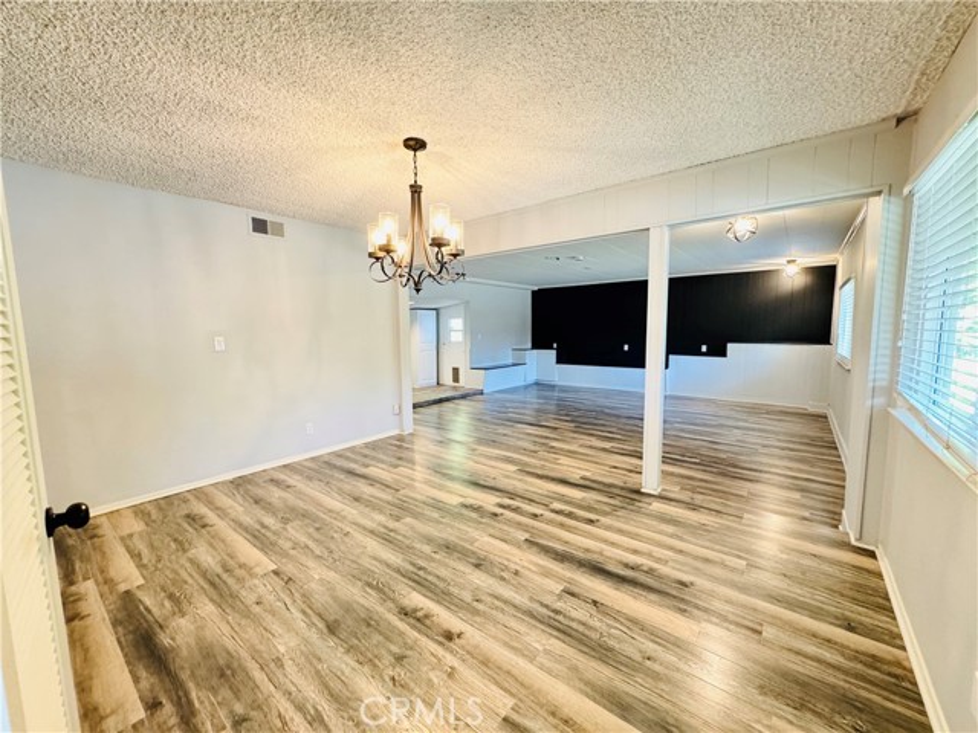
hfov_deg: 102.1
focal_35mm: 14
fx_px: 396
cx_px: 489
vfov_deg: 85.7
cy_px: 366
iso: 640
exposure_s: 1/60
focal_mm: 2.22
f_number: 2.2
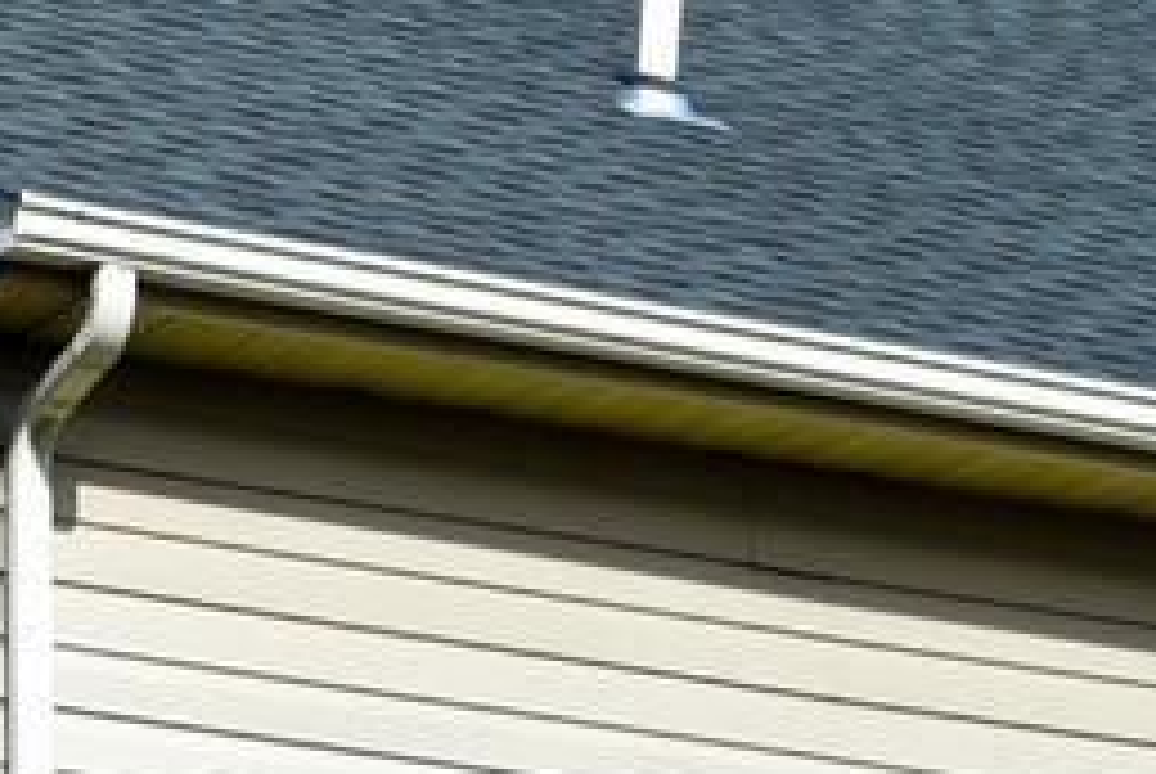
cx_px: 130
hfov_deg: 8.0
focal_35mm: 255
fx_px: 8198
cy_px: 1825
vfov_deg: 5.2
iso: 400
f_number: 8
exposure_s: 1/640
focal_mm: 32
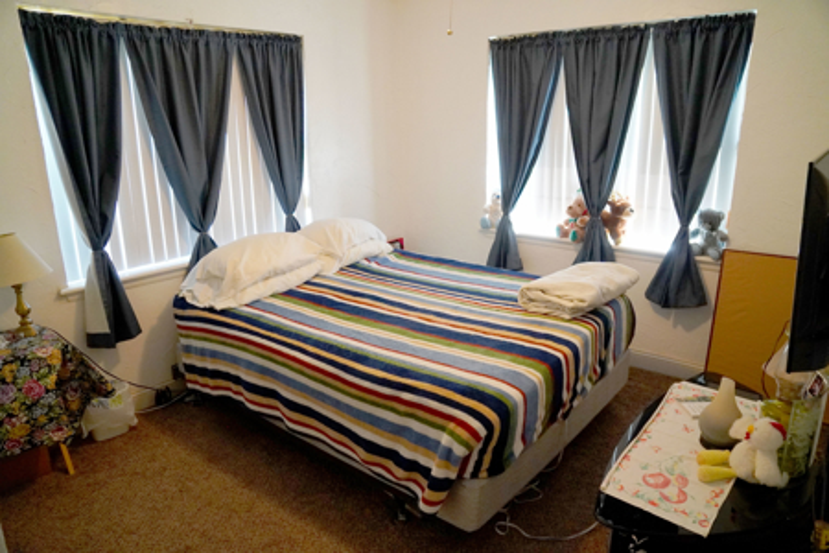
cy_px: 276
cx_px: 414
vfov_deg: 53.1
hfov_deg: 73.7
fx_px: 553
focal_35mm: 24
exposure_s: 1/160
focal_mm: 16
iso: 3200
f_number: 4
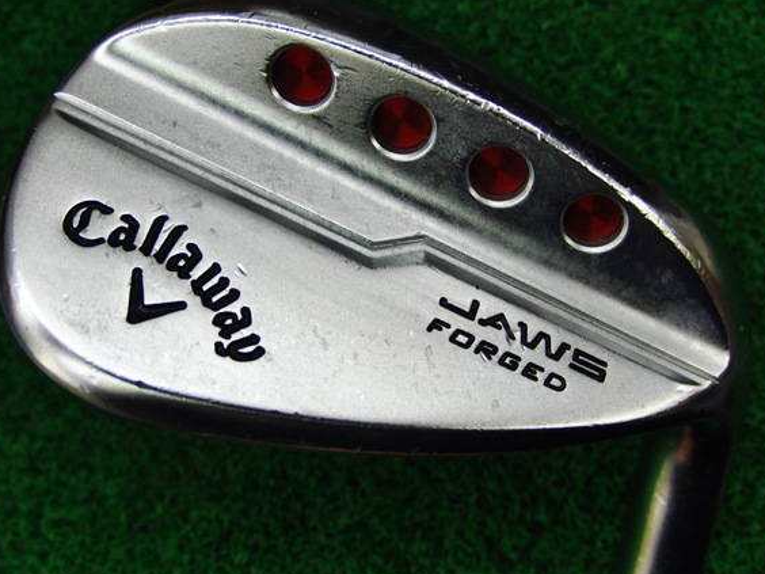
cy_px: 256
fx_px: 928
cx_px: 373
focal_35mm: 42
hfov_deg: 44.8
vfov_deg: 34.3
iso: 160
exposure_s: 1/80
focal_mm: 6.42
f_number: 3.6
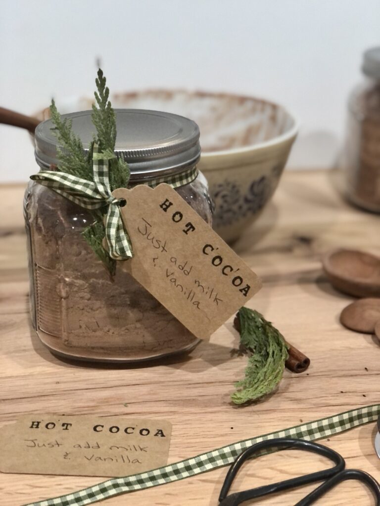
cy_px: 253
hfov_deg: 25.7
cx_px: 190
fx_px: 834
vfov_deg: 33.8
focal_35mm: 57
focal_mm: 6.6
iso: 500
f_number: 2.8
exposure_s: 1/30
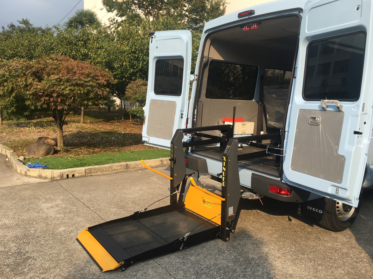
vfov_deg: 48.2
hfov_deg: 61.7
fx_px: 312
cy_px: 140
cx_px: 186
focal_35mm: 29
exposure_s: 1/732
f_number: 2.2
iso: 25
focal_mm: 4.15
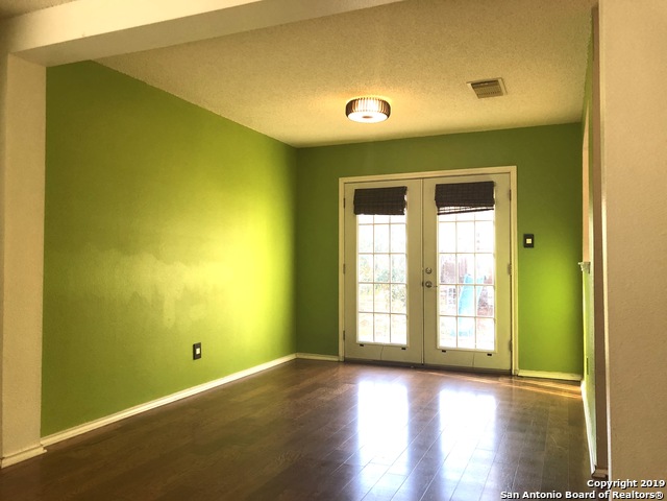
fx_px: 540
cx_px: 334
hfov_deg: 63.4
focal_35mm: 28
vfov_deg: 49.7
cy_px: 250
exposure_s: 1/30
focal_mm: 4
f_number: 1.8
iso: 32
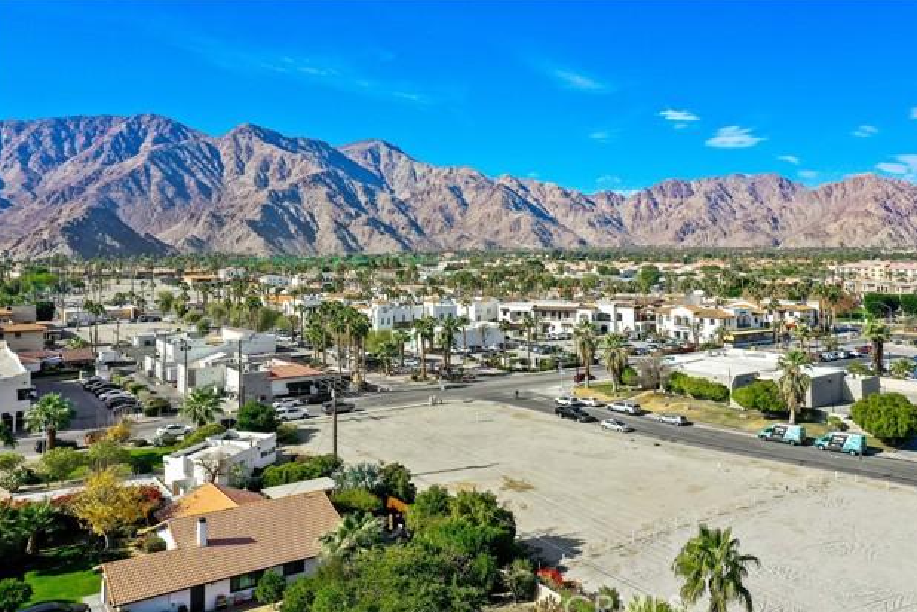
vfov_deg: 45.0
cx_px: 463
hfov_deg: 63.7
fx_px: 739
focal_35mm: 29
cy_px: 313
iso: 100
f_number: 6.3
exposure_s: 1/500
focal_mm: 10.26
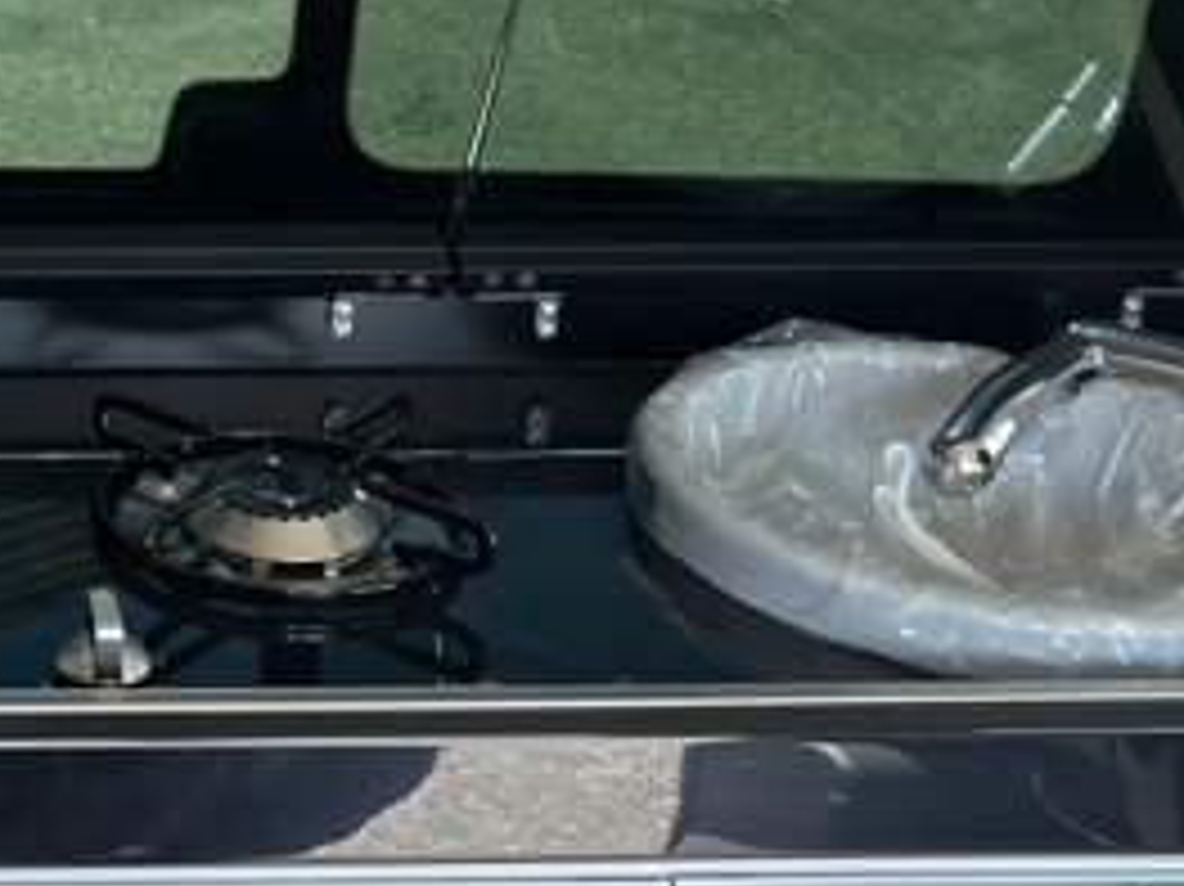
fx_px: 2701
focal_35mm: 79
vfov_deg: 18.4
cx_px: -252
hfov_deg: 22.7
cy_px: 108
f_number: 1.5
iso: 40
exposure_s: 1/121
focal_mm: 5.7
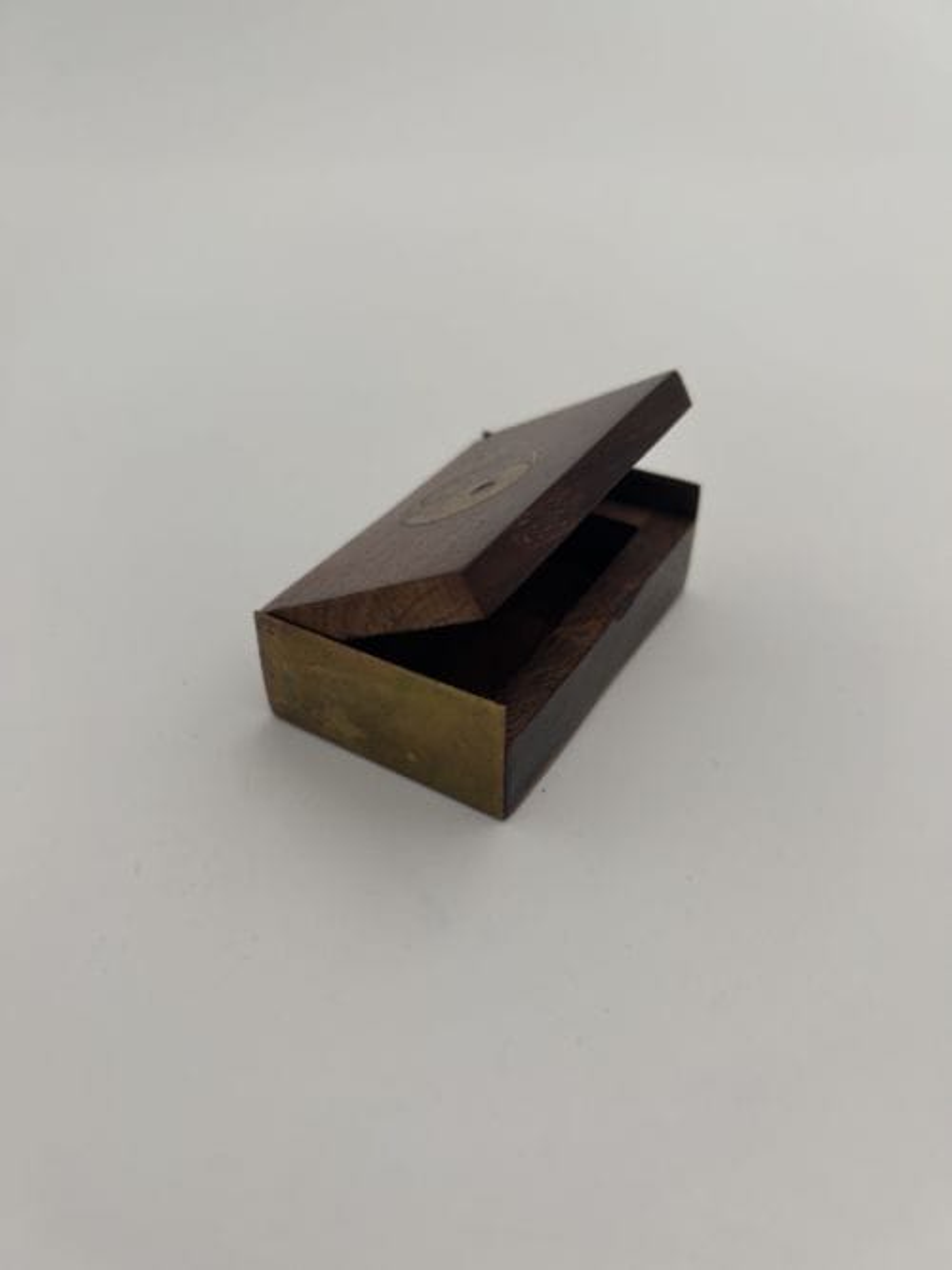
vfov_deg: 67.3
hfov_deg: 53.0
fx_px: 954
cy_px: 635
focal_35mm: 26
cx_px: 476
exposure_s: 1/917
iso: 50
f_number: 1.5
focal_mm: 5.7
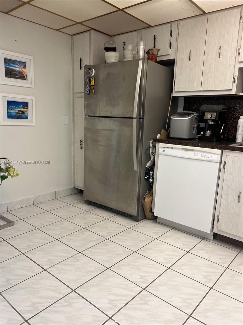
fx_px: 243
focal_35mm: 26
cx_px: 122
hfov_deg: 53.1
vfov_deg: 67.3
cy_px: 162
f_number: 1.5
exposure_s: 1/60
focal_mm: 5.7
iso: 80
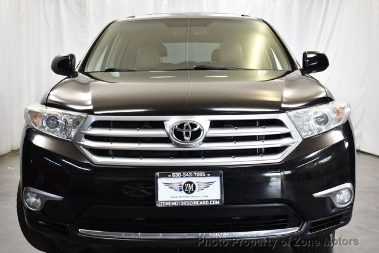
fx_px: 506
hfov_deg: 41.1
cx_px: 190
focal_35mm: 48
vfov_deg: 28.1
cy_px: 126
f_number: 4
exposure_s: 1/125
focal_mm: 24
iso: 1250
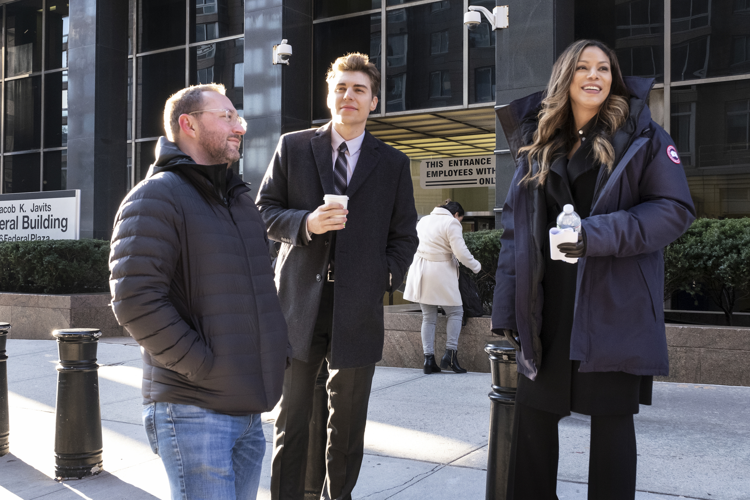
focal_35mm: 36
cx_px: 375
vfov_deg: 36.9
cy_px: 250
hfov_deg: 53.1
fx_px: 750
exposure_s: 1/160
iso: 2000
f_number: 6.4
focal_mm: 24.2
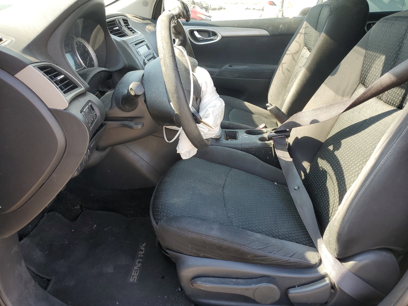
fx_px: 306
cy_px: 153
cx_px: 204
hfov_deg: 67.3
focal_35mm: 26
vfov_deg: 53.1
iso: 50
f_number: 1.5
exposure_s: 1/213
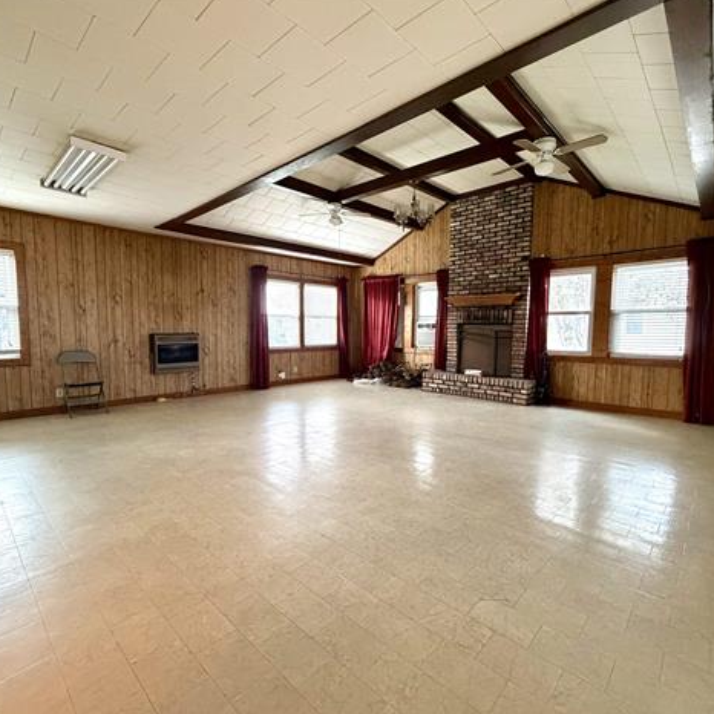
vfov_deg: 84.0
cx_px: 371
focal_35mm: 17
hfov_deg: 83.9
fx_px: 397
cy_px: 359
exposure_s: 1/60
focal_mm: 2.22
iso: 640
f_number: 2.2
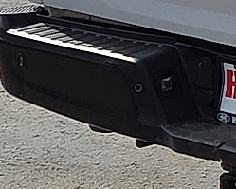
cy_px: -56
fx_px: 1752
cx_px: 681
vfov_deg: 6.1
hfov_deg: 7.0
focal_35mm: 251
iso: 77
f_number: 1.8
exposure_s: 1/10000
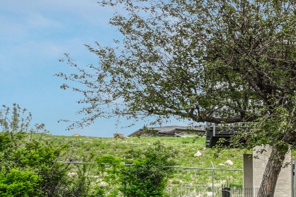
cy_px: 186
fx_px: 510
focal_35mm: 62
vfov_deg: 21.3
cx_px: 456
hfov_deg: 24.4
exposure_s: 1/6400
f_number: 8
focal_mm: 14
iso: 400
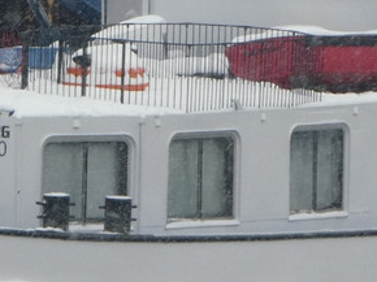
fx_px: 20034
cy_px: 84
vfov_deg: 0.8
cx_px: 118
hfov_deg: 1.1
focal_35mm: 1841
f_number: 6
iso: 100
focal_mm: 89.6
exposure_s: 1/125
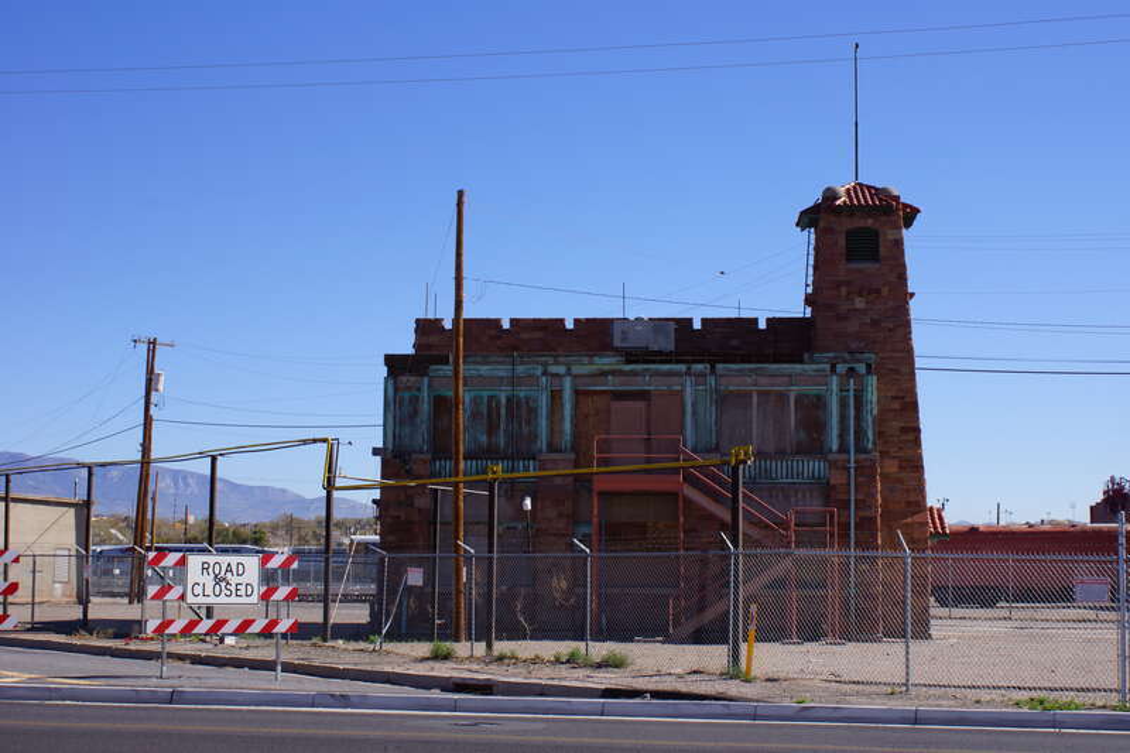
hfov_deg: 37.9
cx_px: 565
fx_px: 1647
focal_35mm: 52
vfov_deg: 25.7
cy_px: 376
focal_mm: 35
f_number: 13
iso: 100
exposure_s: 1/125
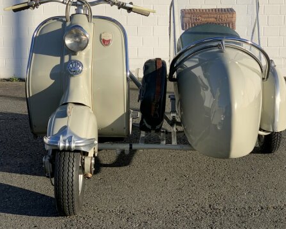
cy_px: 78
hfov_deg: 26.1
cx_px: 133
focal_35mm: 73
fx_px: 618
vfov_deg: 20.9
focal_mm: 6
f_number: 2.4
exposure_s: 1/1261
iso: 16
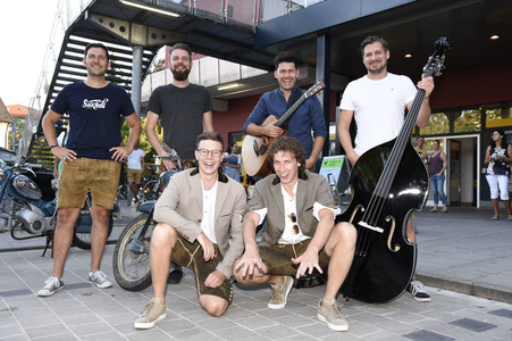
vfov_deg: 41.1
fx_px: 455
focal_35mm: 32
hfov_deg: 58.8
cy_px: 170
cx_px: 256
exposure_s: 1/160
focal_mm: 32
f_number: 6.3
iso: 800
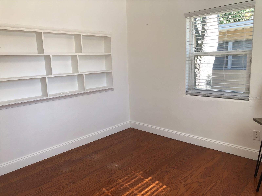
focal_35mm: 28
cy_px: 98
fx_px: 212
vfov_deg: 49.7
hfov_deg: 63.4
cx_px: 131
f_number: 1.8
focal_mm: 3.99
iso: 25
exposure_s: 1/120
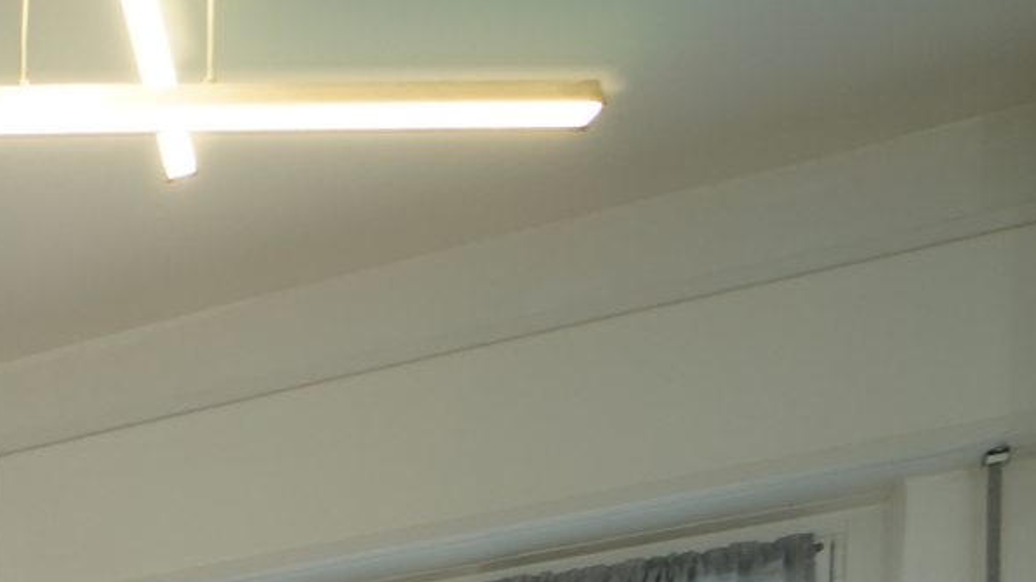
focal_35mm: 63
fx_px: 1730
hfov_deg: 23.3
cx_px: -678
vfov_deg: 13.2
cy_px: 1467
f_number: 3.2
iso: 500
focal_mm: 14
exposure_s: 1/60
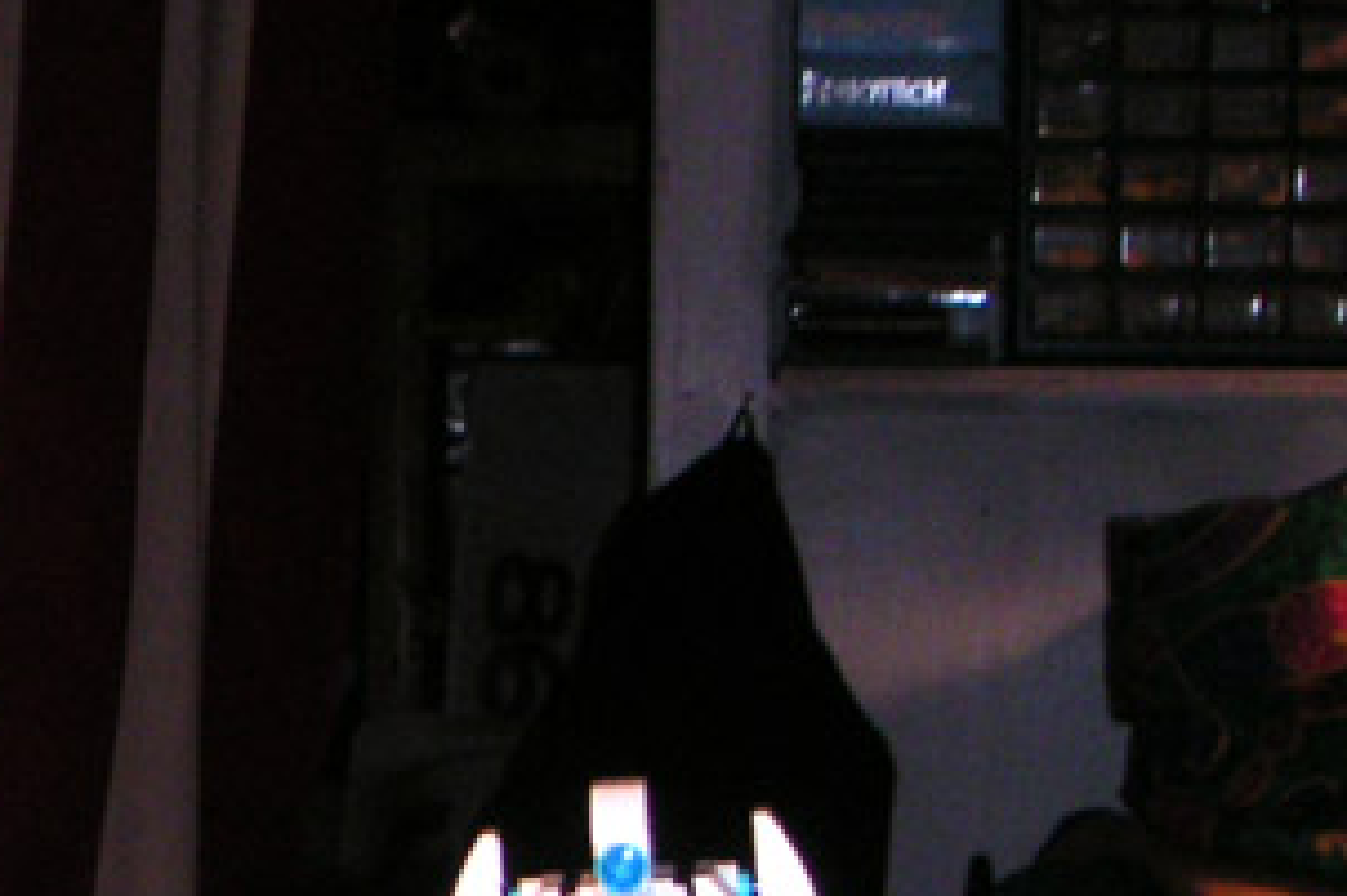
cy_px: 896
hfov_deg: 18.9
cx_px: -281
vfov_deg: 13.2
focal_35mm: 102
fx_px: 3814
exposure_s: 1/45
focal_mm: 5.7
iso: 160
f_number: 2.8
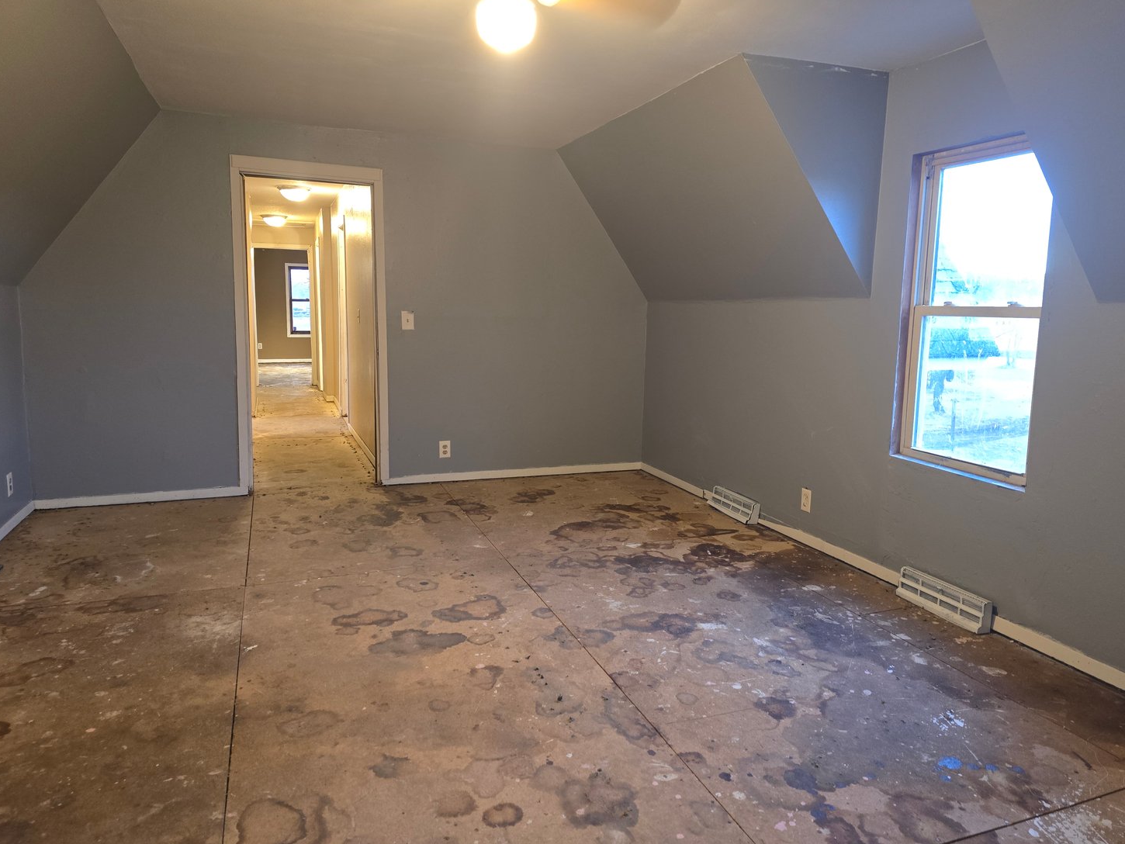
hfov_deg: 71.6
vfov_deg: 56.8
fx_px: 780
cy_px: 409
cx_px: 570
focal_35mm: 24
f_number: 1.7
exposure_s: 1/15
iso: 250
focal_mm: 6.3
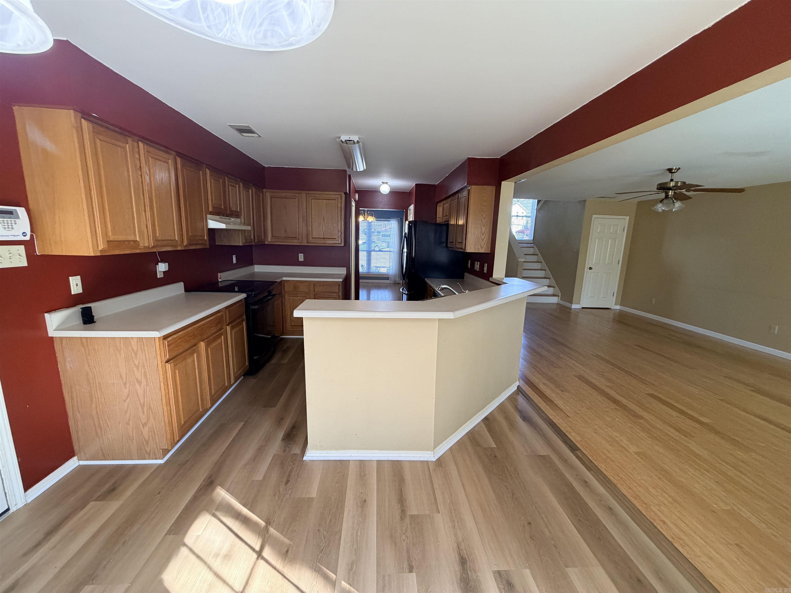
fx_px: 320
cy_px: 296
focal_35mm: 14
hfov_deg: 102.1
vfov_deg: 85.7
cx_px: 396
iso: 250
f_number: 2.2
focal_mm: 2.22
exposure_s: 1/120
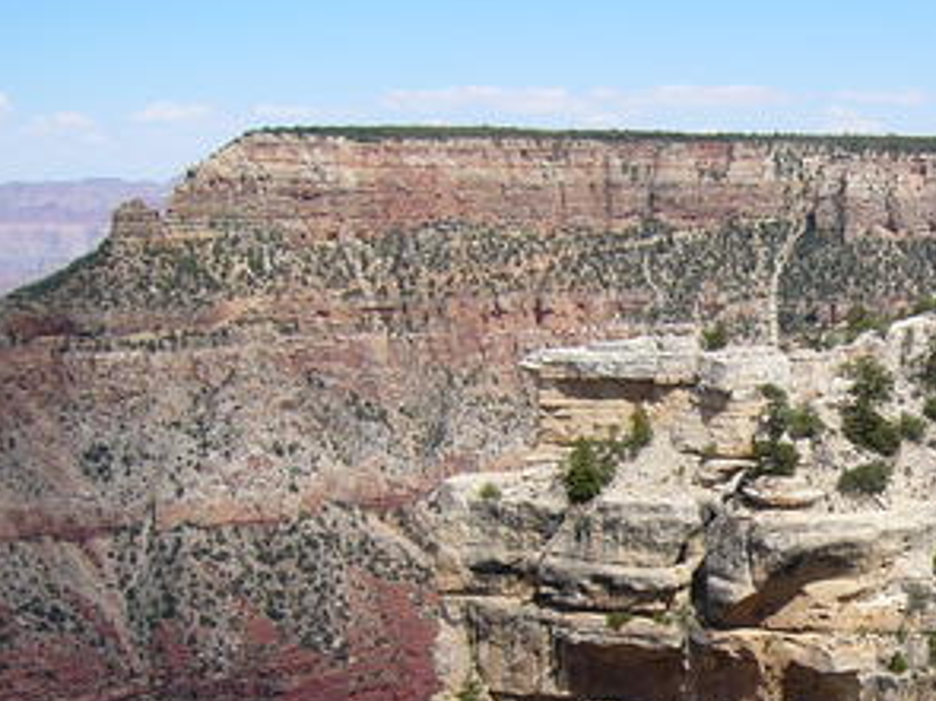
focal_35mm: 76
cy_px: 542
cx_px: 907
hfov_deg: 24.6
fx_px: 2054
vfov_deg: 19.2
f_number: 8
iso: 50
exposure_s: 1/160
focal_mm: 5.8
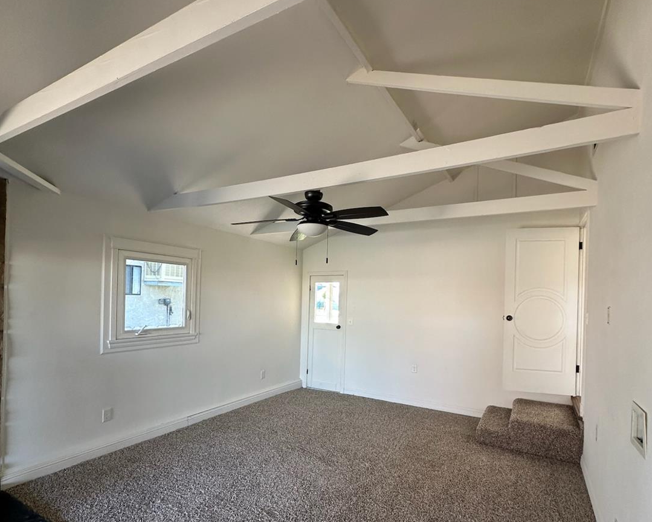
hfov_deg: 83.3
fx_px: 367
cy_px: 299
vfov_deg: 70.5
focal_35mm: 19
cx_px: 329
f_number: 2.2
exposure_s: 1/99
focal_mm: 2.22
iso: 160
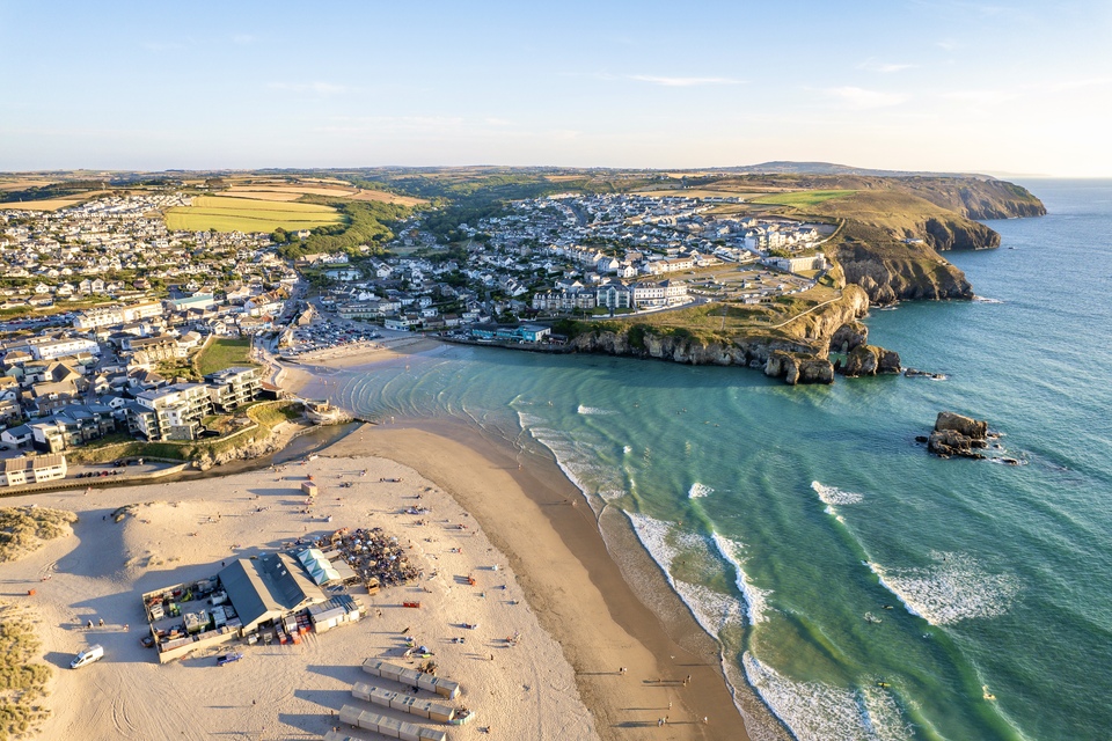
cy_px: 370
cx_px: 556
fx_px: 680
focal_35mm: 22
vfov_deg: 57.2
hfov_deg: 78.6
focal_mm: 8.38
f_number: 2.8
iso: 100
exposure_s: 1/500
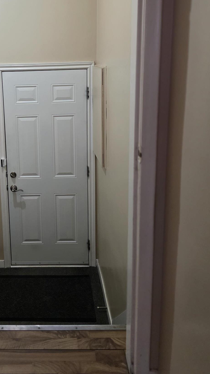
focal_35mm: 35
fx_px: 347
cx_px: 41
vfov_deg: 55.5
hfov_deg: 32.7
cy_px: 127
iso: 800
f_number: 1.7
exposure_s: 1/120
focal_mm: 6.3
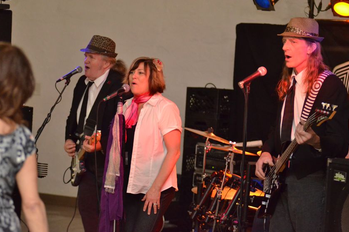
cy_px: 116
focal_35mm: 145
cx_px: 173
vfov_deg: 9.5
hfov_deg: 14.2
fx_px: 1401
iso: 4000
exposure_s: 1/250
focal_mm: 95
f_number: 2.8
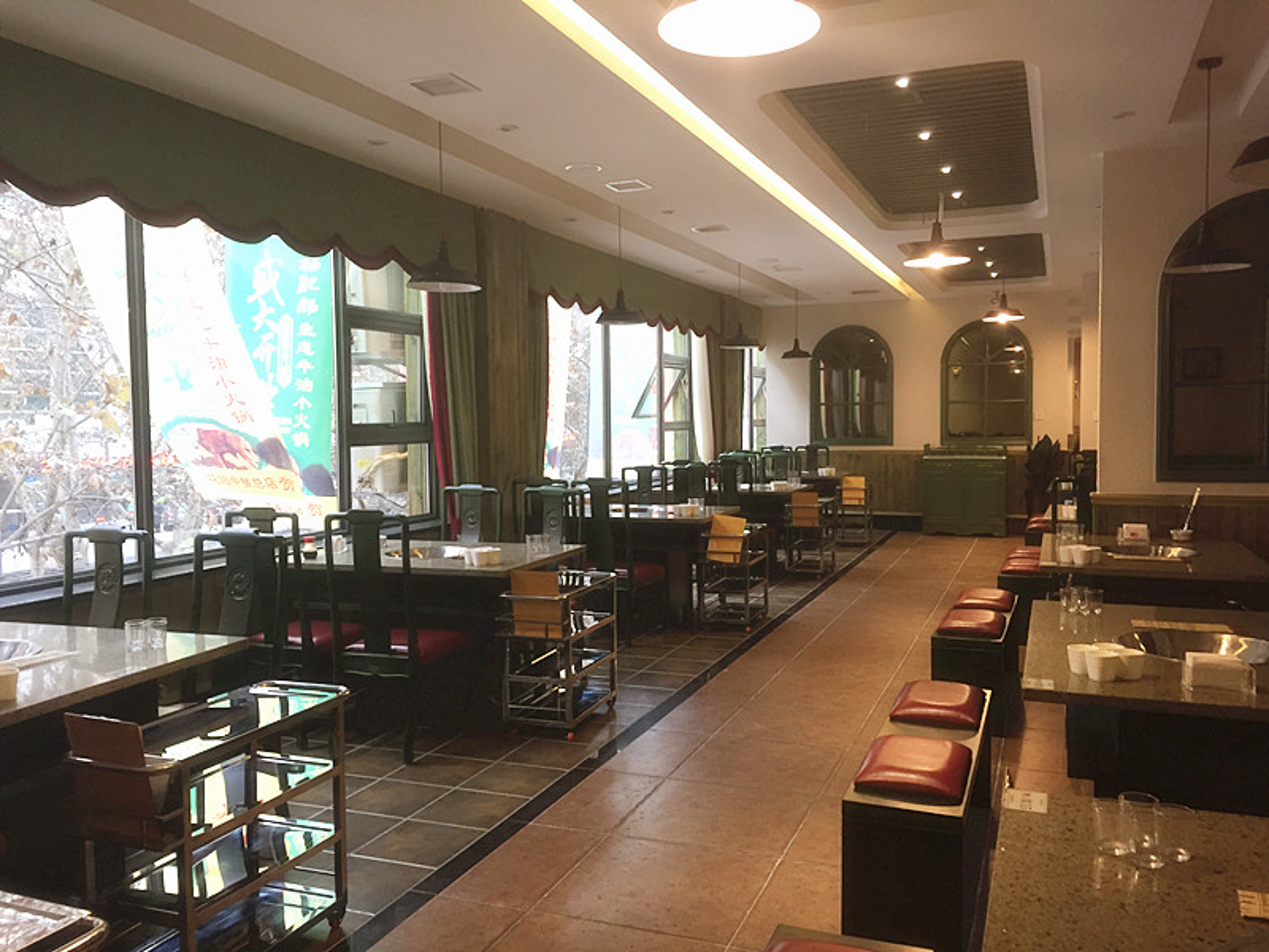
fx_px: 1063
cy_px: 476
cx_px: 634
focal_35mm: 29
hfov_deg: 61.7
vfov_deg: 48.2
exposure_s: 1/30
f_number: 2.2
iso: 125
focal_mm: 4.15
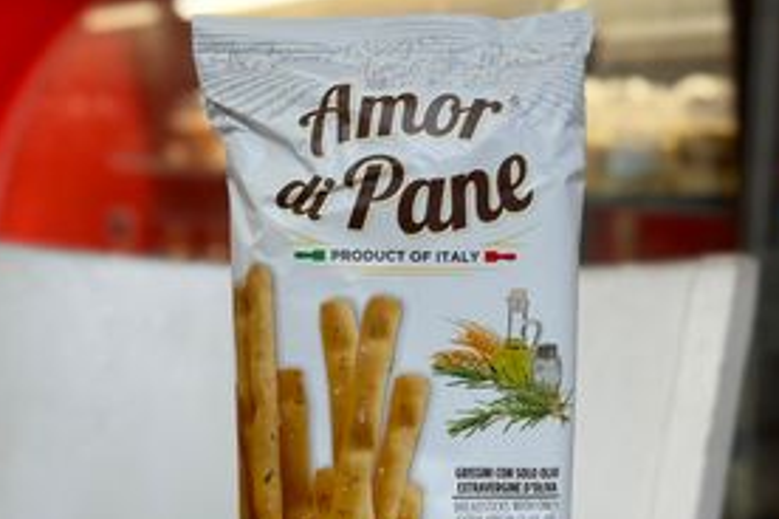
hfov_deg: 26.3
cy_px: 437
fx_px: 1666
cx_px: 406
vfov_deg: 17.5
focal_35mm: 77
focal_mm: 6.86
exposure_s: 1/50
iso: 50
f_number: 1.78
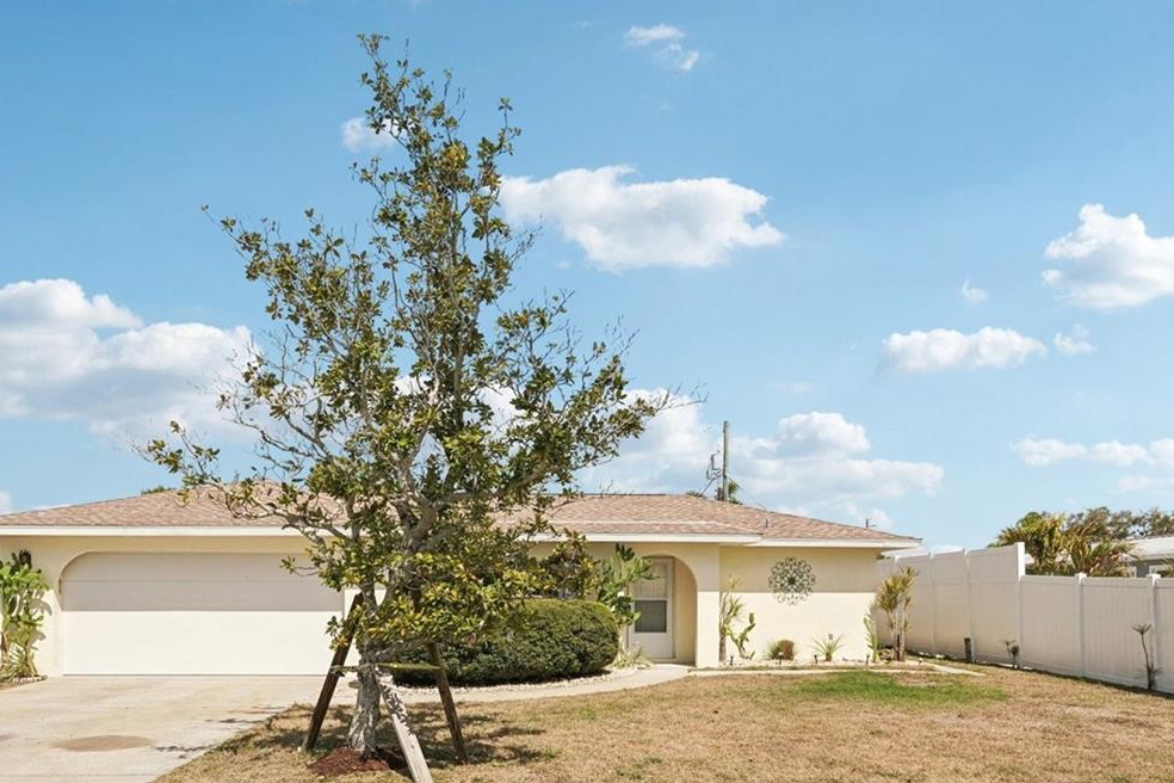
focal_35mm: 26
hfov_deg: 69.3
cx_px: 546
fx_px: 848
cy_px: 581
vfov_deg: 47.8
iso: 400
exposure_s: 1/2000
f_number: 8
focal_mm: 16
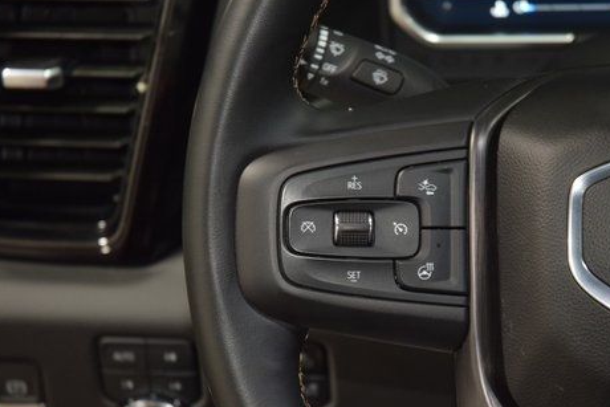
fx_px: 2475
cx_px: 373
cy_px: 235
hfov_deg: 14.0
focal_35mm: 146
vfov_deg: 9.4
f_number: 4.5
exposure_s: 1/40
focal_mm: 70
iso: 1800
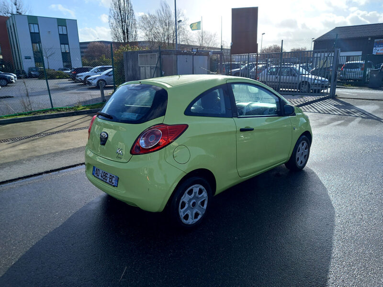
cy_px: 144
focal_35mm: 25
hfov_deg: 69.4
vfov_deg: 54.9
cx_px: 192
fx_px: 277
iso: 25
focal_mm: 4.6
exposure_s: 1/460
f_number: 2
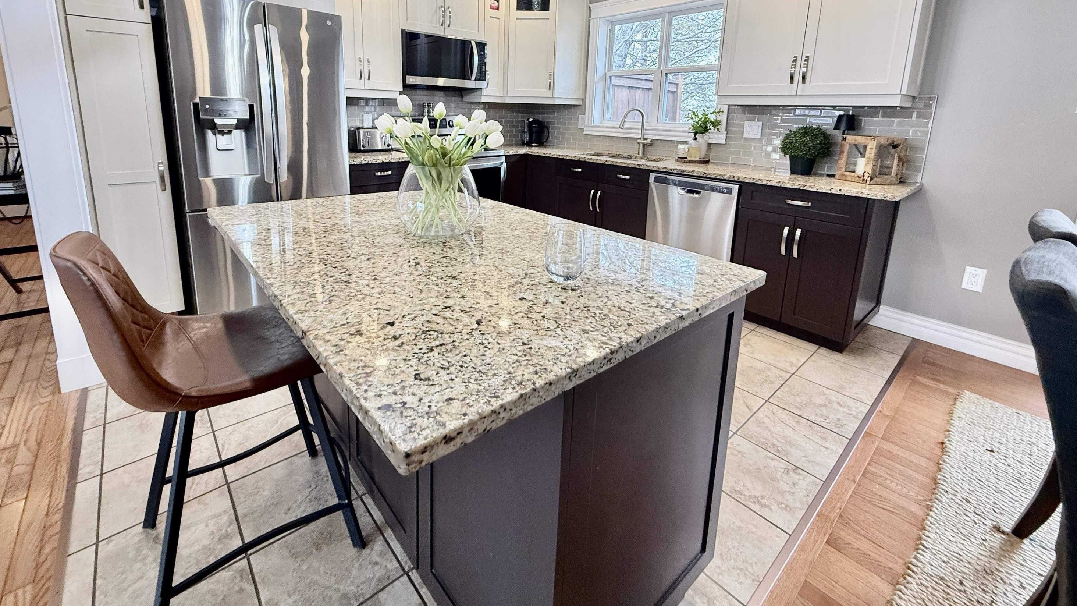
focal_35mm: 16
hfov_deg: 99.3
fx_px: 457
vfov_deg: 65.1
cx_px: 520
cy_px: 196
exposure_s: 1/60
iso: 320
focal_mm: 2.22
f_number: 2.2
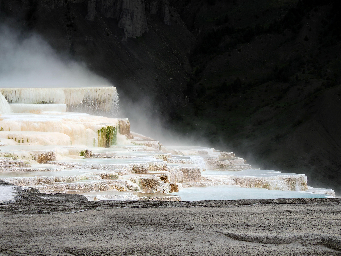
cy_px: 128
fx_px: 1970
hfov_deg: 9.9
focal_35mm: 200
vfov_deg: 7.4
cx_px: 170
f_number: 5
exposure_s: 1/640
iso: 200
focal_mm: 100
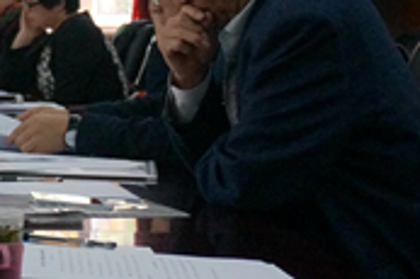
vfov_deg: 9.8
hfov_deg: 13.4
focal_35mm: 139
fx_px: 1618
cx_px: -313
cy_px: -23
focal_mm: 25
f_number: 4.5
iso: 1600
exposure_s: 1/160
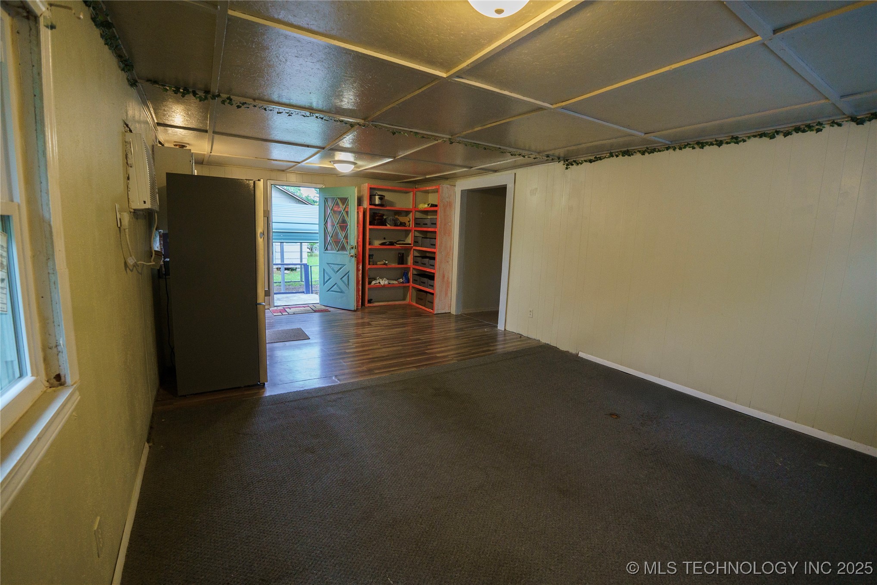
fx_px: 365
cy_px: 292
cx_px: 438
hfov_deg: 100.4
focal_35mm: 15
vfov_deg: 77.3
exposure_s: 1/100
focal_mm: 10
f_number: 2.8
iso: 1250
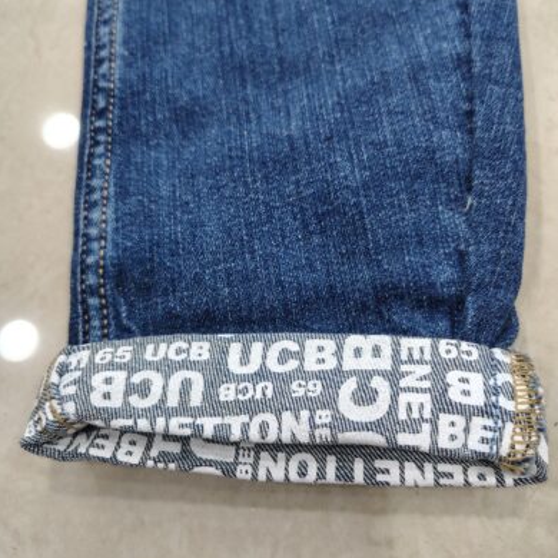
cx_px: 283
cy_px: 265
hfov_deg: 55.6
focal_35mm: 29
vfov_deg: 55.6
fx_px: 529
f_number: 1.8
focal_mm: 5.56
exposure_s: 1/100
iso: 567
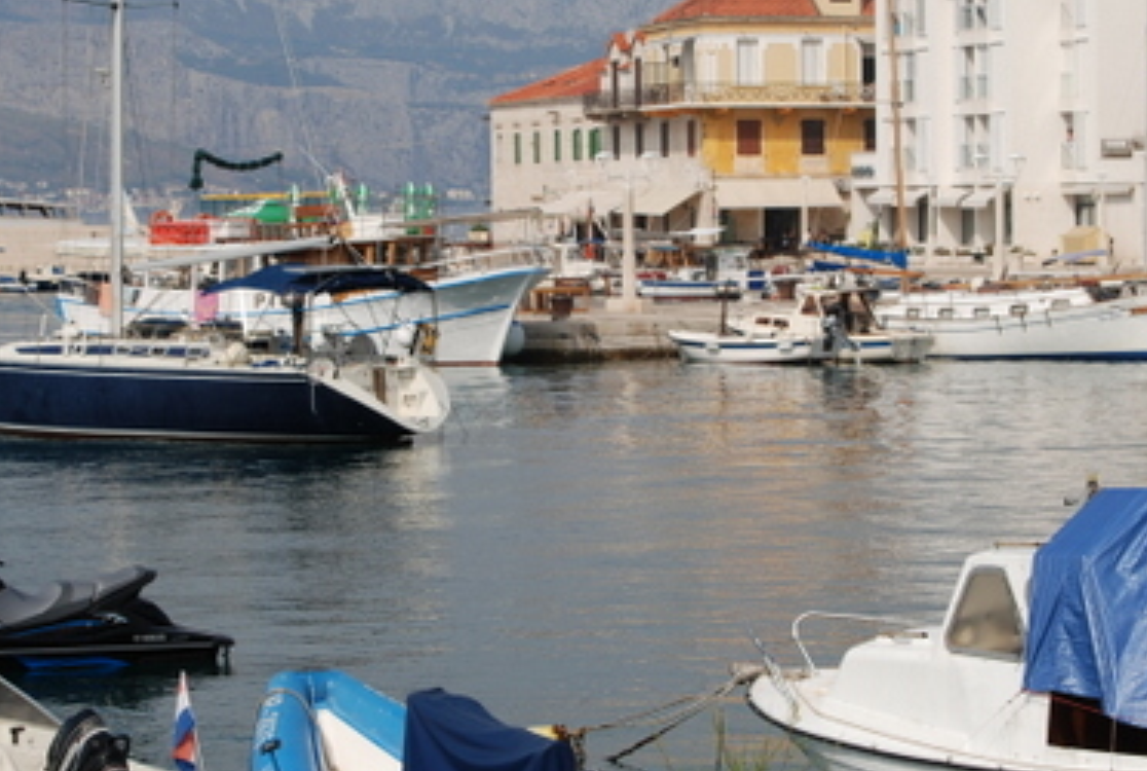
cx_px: 641
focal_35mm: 142
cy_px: 352
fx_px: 4531
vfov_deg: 9.7
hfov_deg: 14.4
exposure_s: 1/320
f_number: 9
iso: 100
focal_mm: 55
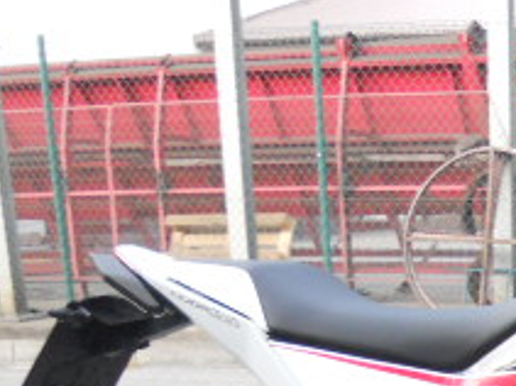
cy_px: 537
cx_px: 660
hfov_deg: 21.7
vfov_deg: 16.7
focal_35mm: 82
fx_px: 1222
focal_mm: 4.9
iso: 320
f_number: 3.2
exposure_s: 1/30
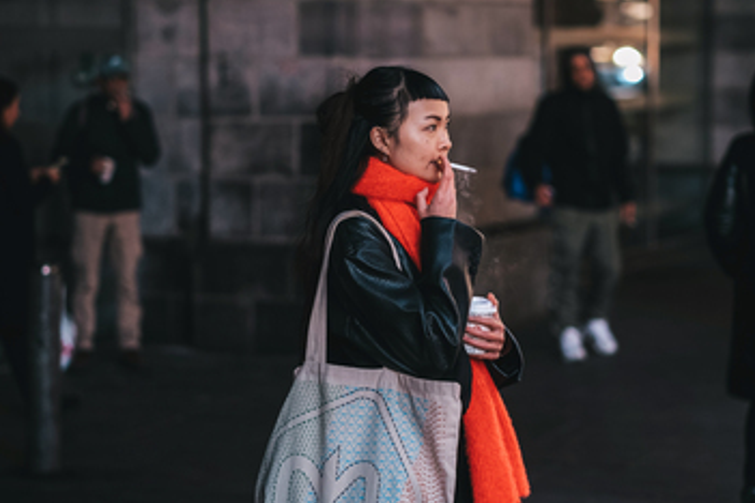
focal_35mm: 110
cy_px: 229
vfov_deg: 12.5
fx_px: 2307
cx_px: 376
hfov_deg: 18.6
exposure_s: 1/500
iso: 400
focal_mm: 56
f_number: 1.8
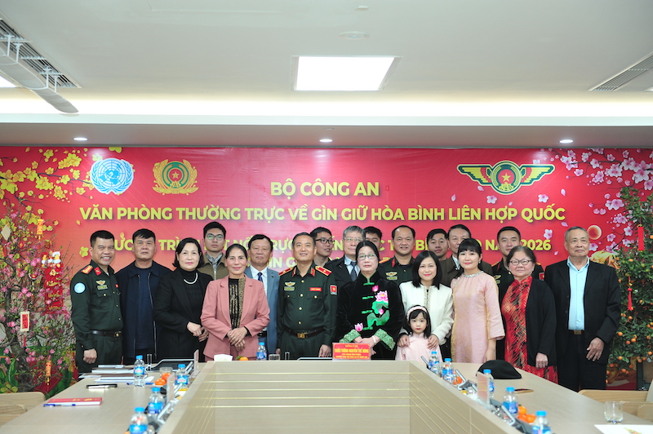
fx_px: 1087
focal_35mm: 60
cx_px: 326
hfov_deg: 33.4
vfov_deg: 22.6
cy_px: 217
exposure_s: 1/160
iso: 800
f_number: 3.5
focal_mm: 60
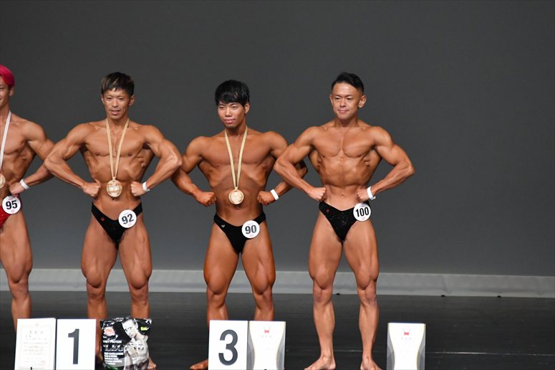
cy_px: 185
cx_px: 278
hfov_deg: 5.5
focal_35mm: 375
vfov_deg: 3.7
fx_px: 5779
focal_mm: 250
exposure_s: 1/400
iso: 5000
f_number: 5.6
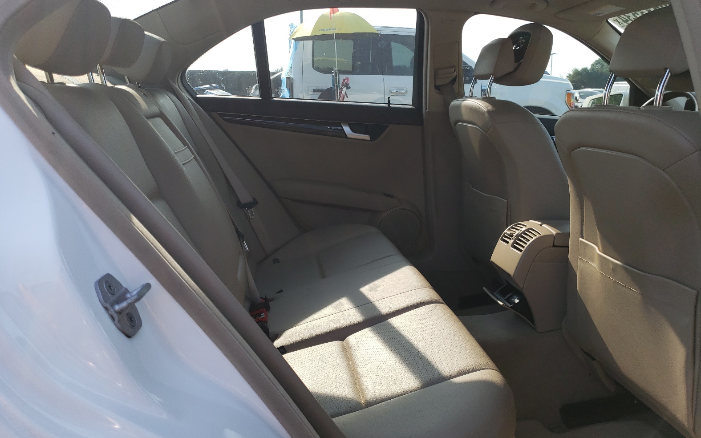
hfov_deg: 66.5
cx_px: 349
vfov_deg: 44.3
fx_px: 535
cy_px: 180
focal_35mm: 28
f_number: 1.5
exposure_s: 1/833
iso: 50
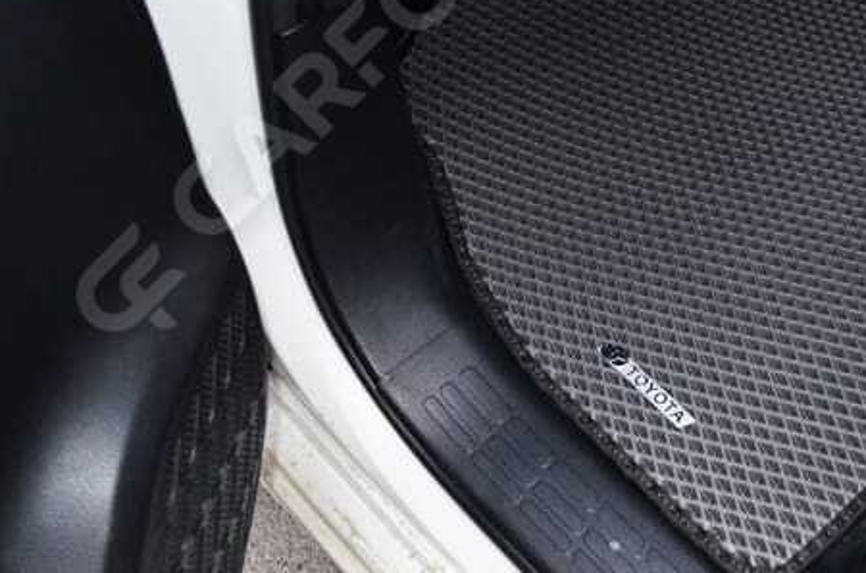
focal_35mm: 48
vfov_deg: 27.7
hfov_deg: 39.2
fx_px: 1152
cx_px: 720
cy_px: 174
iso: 1000
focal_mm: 18
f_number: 3.5
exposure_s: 1/60
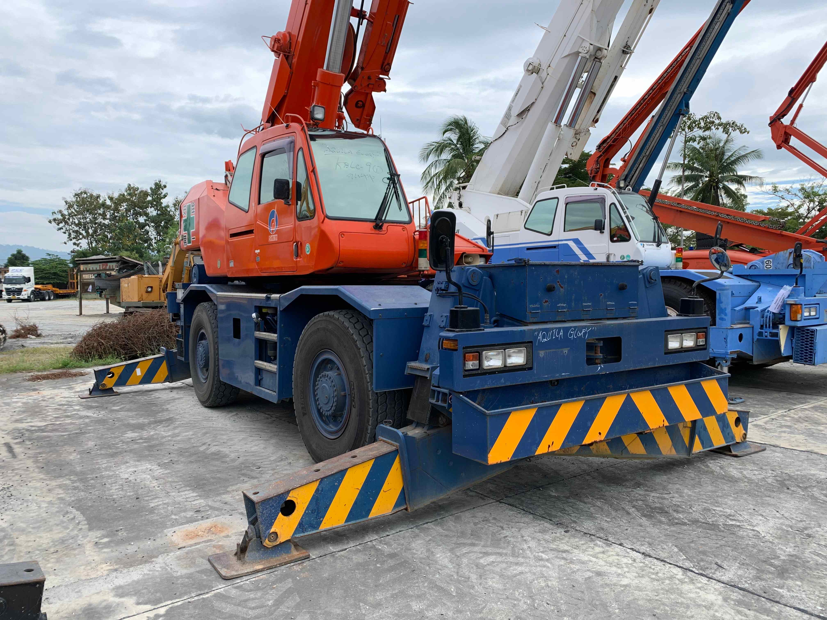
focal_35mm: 26
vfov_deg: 53.1
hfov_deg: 67.3
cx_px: 414
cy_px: 310
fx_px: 621
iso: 25
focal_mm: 4.25
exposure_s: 1/580
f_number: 1.8
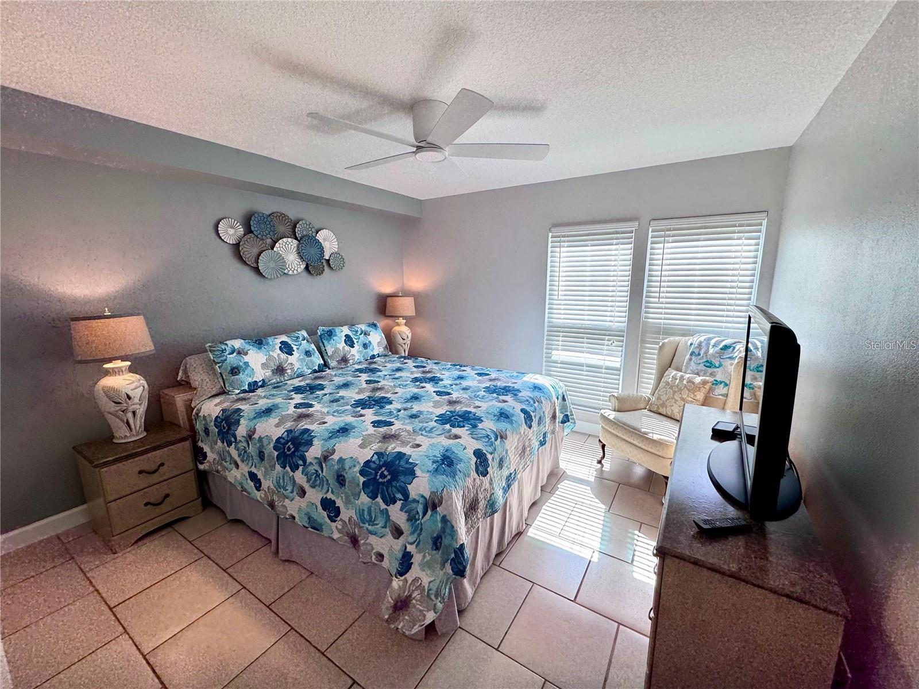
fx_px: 372
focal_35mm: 14
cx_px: 460
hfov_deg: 102.1
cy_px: 344
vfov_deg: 85.7
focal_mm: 2.22
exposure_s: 1/146
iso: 40
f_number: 2.2
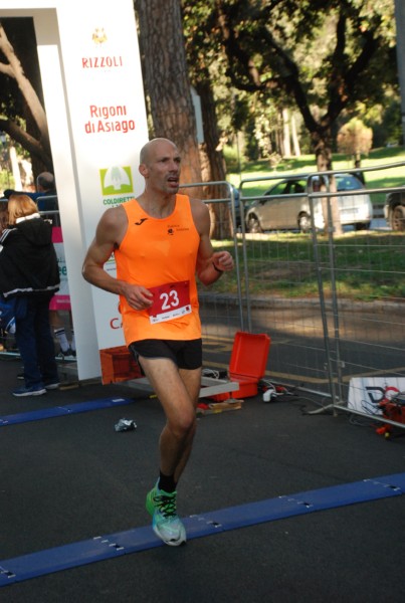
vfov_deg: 21.9
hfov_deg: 14.8
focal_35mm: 93
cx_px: 202
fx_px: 1561
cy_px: 302
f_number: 5.3
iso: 1000
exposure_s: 1/500
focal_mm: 62
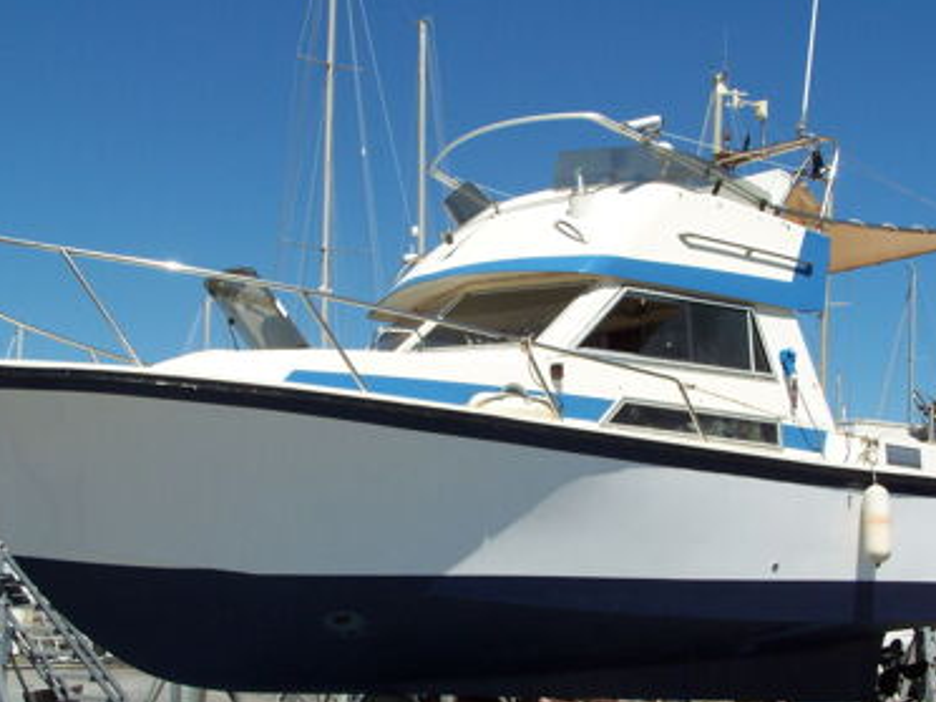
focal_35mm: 62
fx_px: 1676
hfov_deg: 31.1
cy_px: 433
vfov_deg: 23.6
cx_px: 538
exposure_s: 1/640
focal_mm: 8
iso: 80
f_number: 5.6
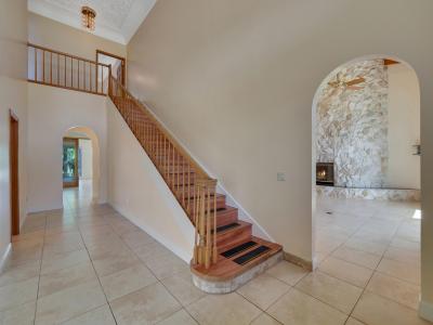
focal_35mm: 14
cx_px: 216
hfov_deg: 102.1
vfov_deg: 85.7
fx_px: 175
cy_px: 162
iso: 200
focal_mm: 7
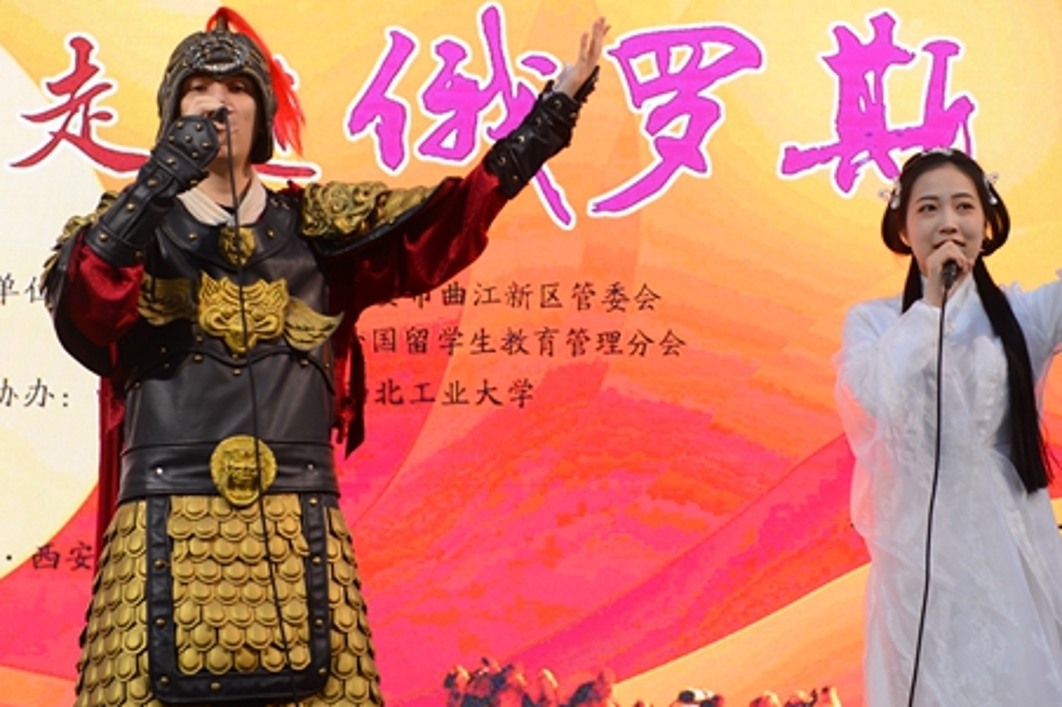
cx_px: 601
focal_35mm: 93
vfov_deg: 14.7
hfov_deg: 21.9
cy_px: 268
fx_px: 2742
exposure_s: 1/160
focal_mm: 70
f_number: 4
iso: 320
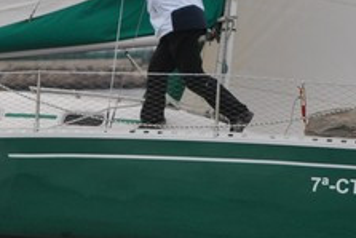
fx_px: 8055
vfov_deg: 1.7
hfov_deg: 2.5
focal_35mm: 814
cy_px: 56
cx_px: 126
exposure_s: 1/640
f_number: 5
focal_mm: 135
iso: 200
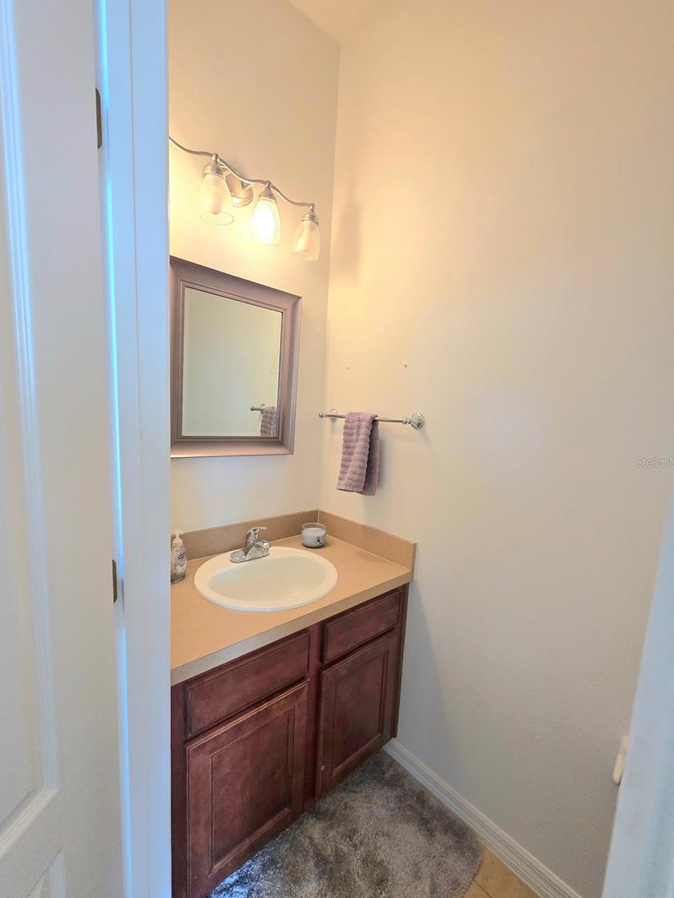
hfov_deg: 85.7
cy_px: 462
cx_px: 331
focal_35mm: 14
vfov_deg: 102.0
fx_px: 363
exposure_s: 1/120
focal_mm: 2.2
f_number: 1.9
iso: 250
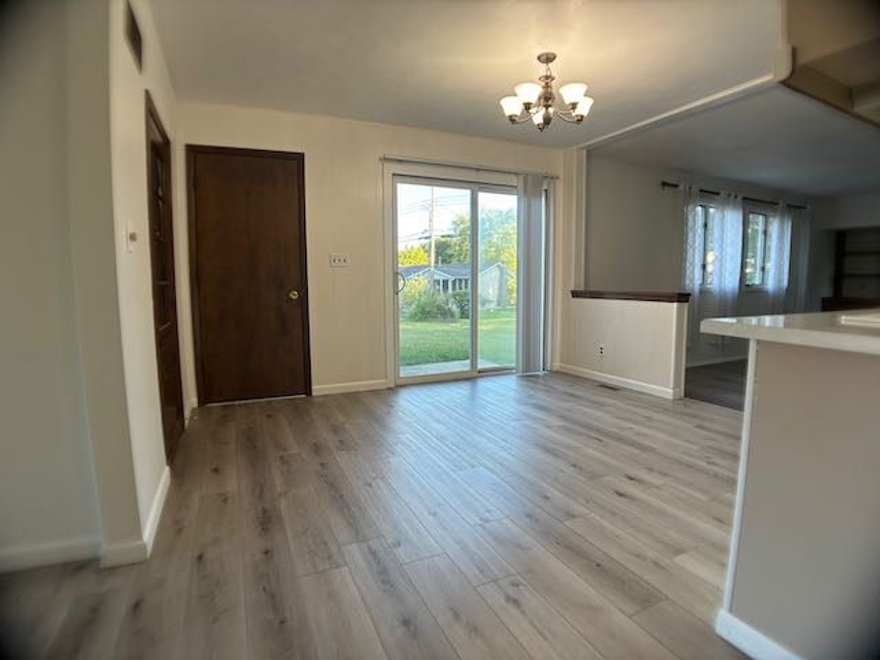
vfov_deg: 53.1
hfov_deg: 67.3
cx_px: 440
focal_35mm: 26
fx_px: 661
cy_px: 330
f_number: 1.6
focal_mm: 5.96
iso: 125
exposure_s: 1/120
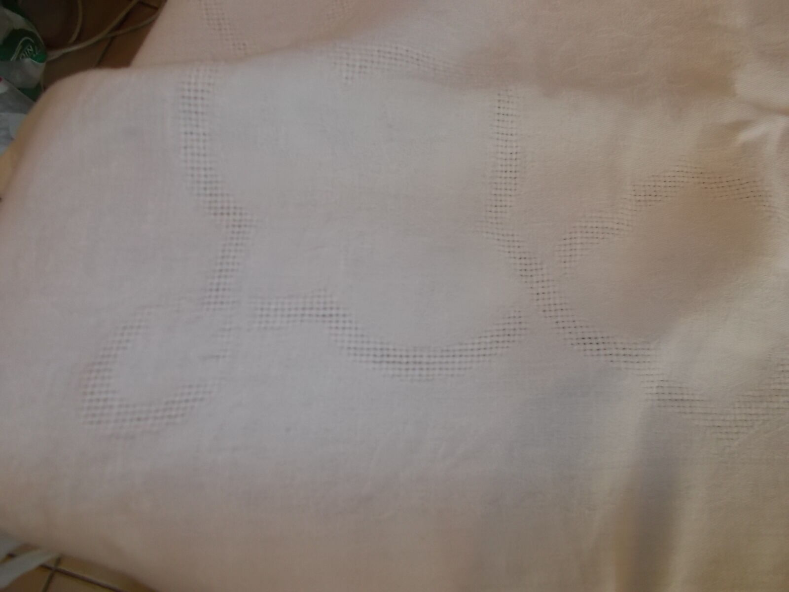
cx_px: 394
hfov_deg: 67.3
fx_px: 593
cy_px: 296
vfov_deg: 53.1
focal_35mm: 26
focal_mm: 4.6
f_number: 3.2
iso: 200
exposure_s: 1/25
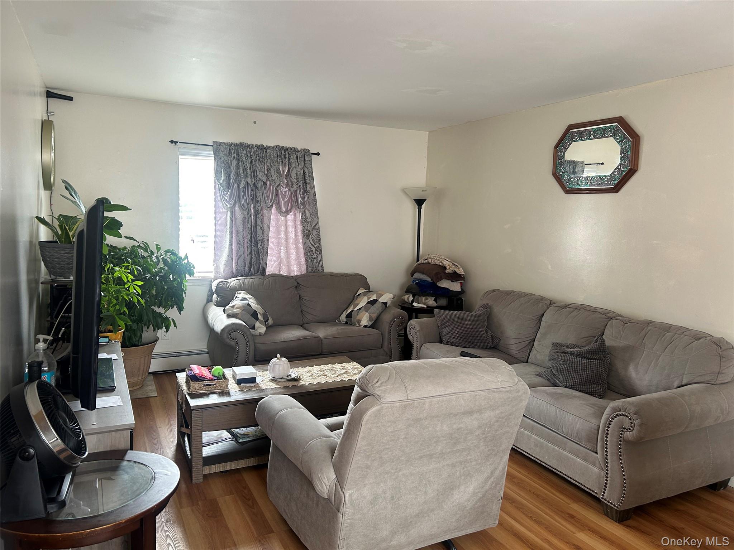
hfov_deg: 67.3
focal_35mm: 26
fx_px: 551
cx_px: 367
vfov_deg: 53.1
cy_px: 275
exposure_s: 1/60
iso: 100
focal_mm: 5.7
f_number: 1.5
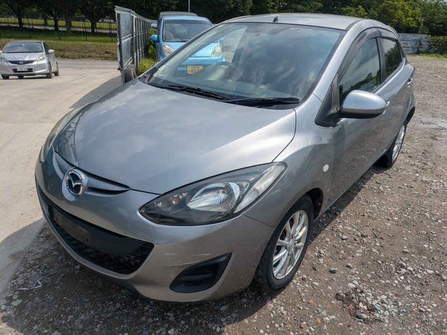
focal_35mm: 25
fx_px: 323
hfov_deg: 69.4
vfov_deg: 54.9
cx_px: 224
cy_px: 168
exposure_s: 1/5464
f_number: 1.89
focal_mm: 5.43
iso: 52
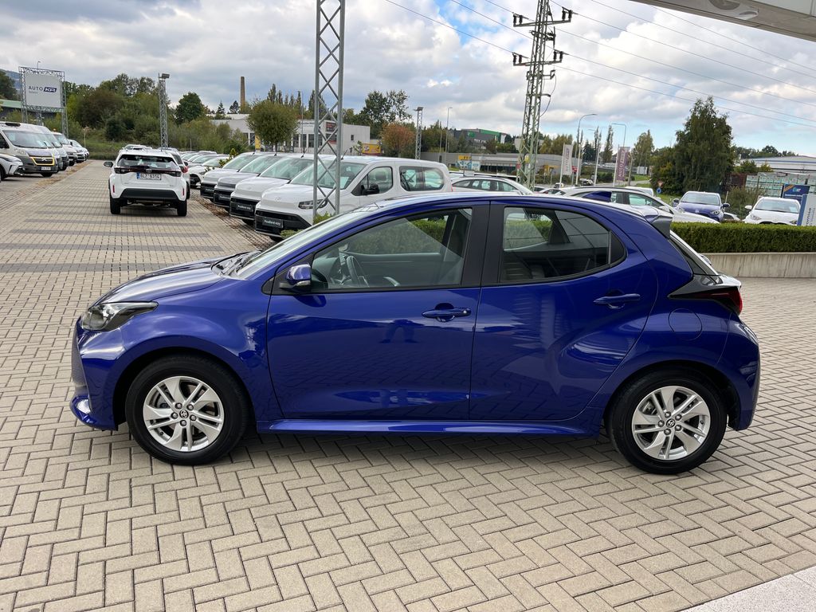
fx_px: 613
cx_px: 408
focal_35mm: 26
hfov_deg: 67.3
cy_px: 306
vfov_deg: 53.1
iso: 50
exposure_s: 1/520
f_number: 1.6
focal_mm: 5.1
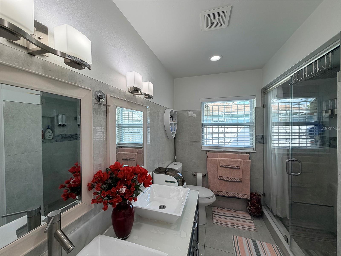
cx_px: 170
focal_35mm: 14
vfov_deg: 85.7
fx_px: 138
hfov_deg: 102.1
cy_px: 128
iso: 80
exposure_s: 1/120
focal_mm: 2.22
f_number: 2.2
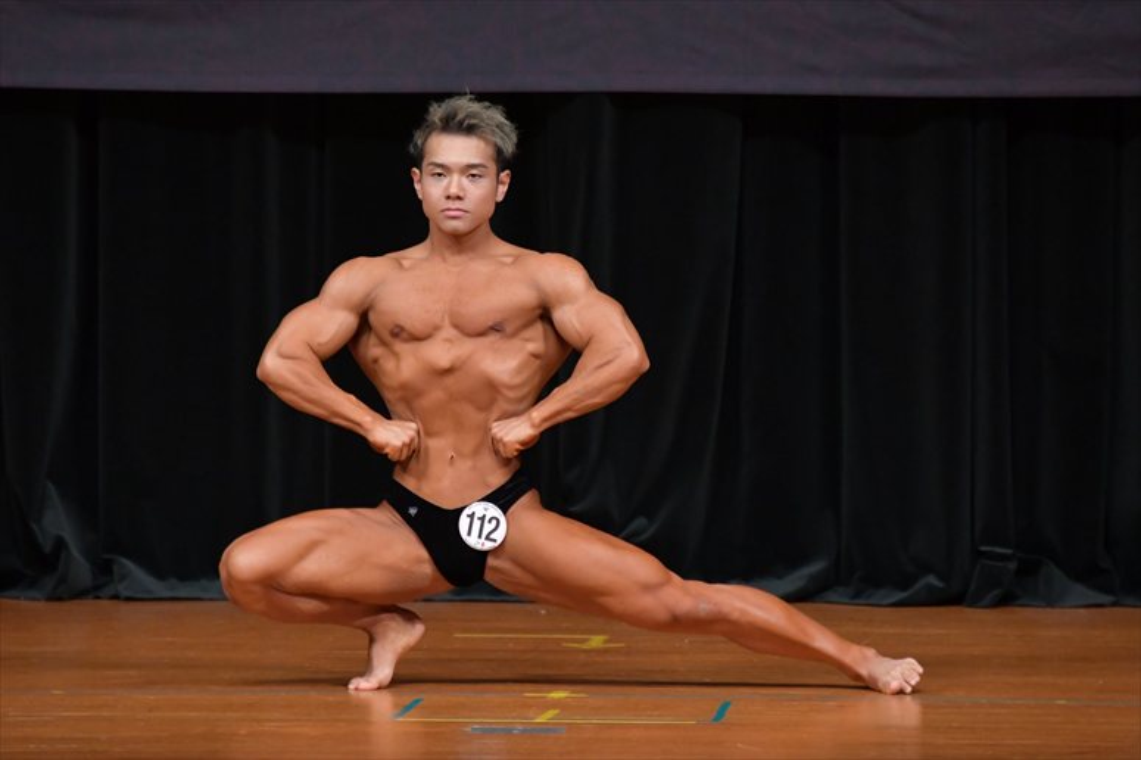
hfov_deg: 4.6
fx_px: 14256
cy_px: 380
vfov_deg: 3.1
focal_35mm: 450
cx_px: 570
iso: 4000
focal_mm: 300
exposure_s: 1/400
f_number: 5.6
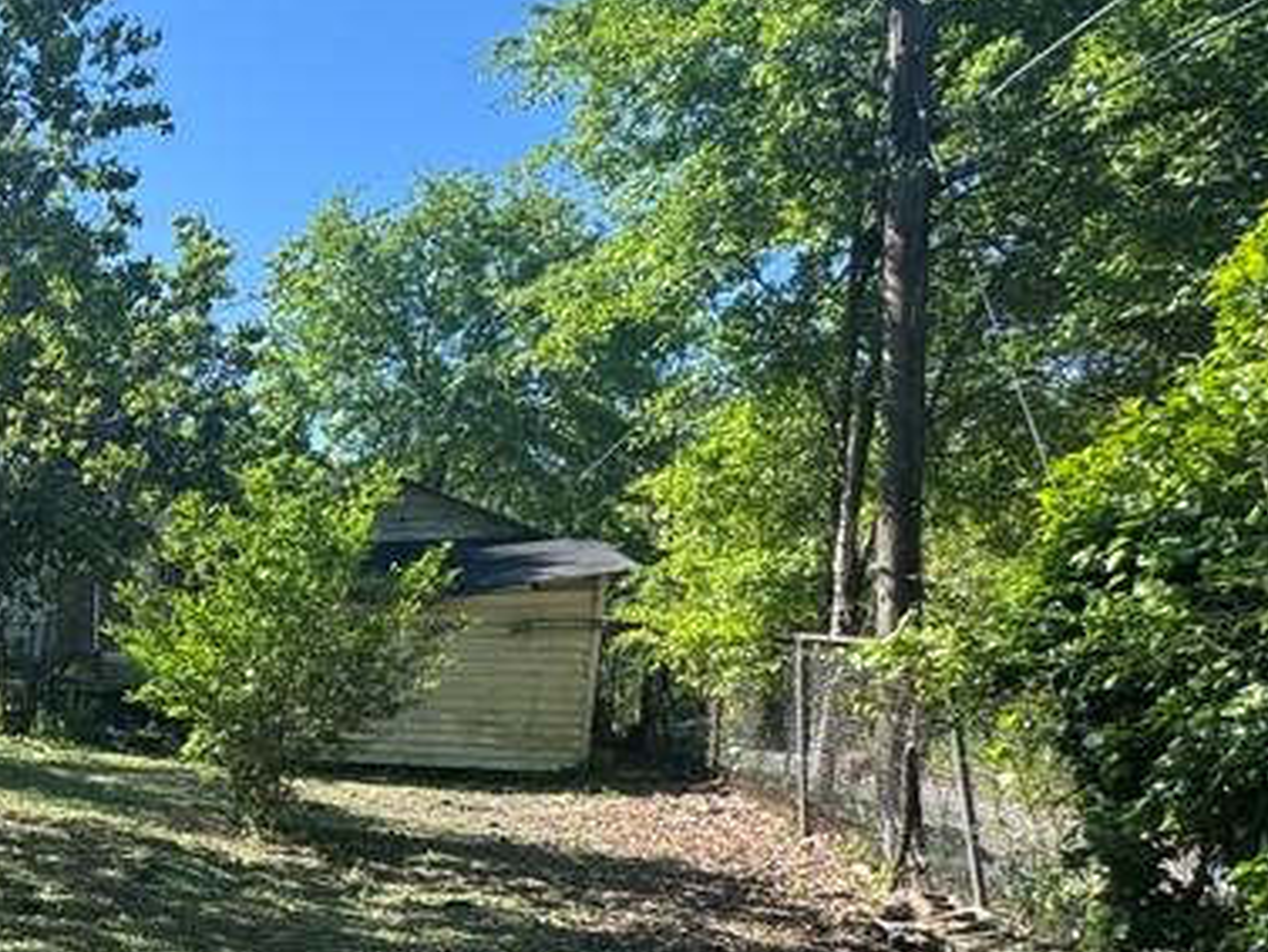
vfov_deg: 36.7
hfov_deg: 36.0
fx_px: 1392
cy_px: 737
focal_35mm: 38
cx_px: -313
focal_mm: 2.22
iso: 40
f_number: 2.2
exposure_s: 1/416
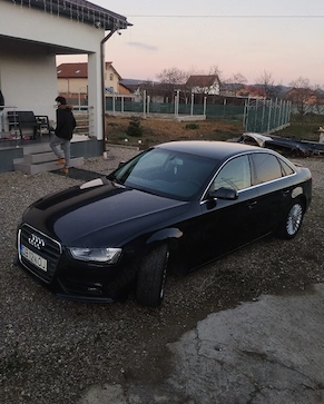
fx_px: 359
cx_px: 165
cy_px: 191
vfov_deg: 58.7
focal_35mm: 30
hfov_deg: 48.6
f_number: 1.8
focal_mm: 4.27
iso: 216
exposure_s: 1/50
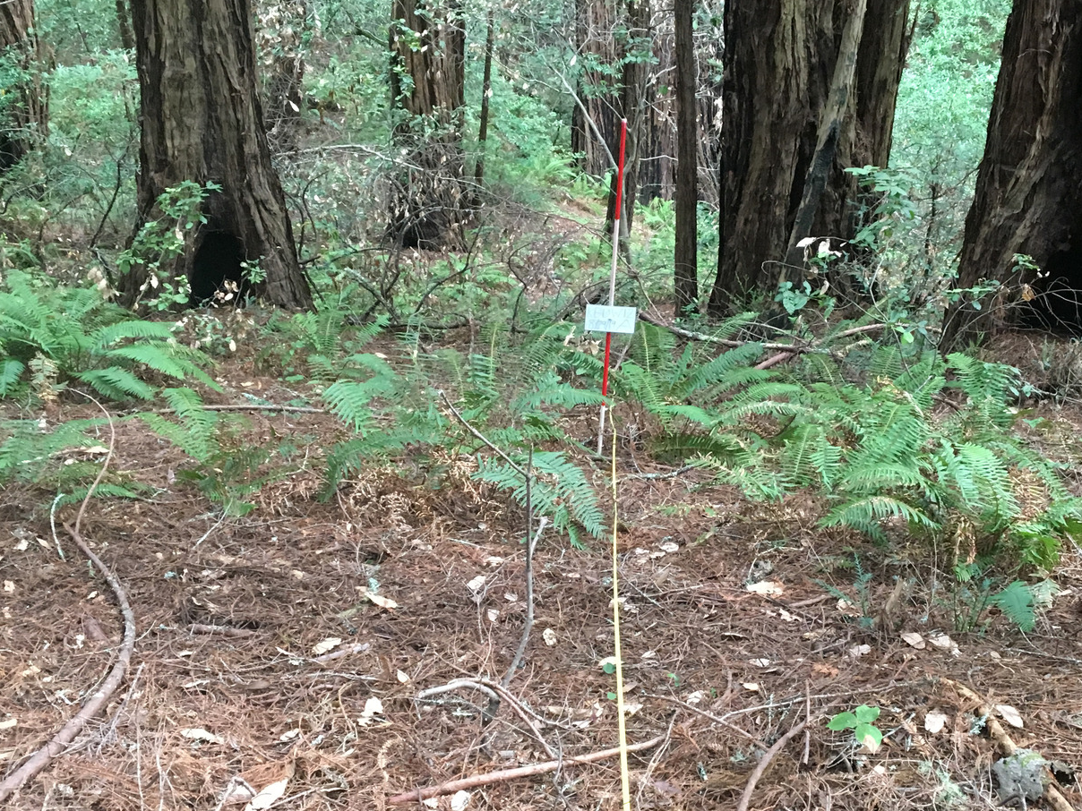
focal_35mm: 48
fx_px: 1500
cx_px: 626
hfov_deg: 39.6
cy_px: 434
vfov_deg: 30.3
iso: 160
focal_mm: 4.15
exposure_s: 1/30
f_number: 2.2
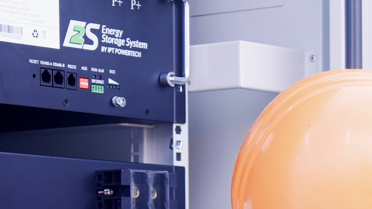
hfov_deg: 10.8
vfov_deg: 6.1
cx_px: 354
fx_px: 1953
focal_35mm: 198
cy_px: 319
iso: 400
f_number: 4
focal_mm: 46
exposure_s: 1/500
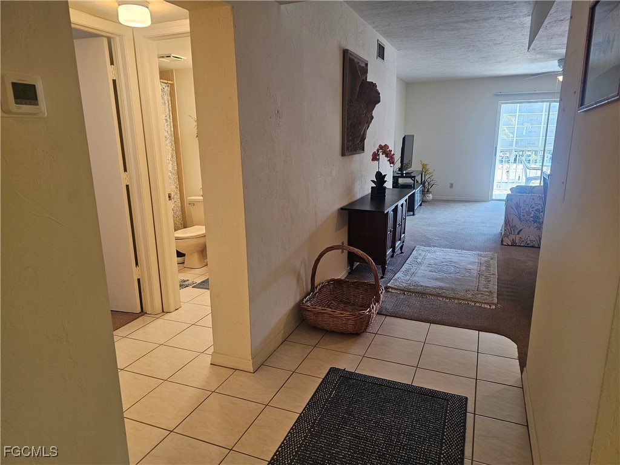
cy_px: 232
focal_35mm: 23
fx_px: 412
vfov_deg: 58.9
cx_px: 310
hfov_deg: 73.9
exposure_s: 1/120
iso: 250
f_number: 1.7
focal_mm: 6.3
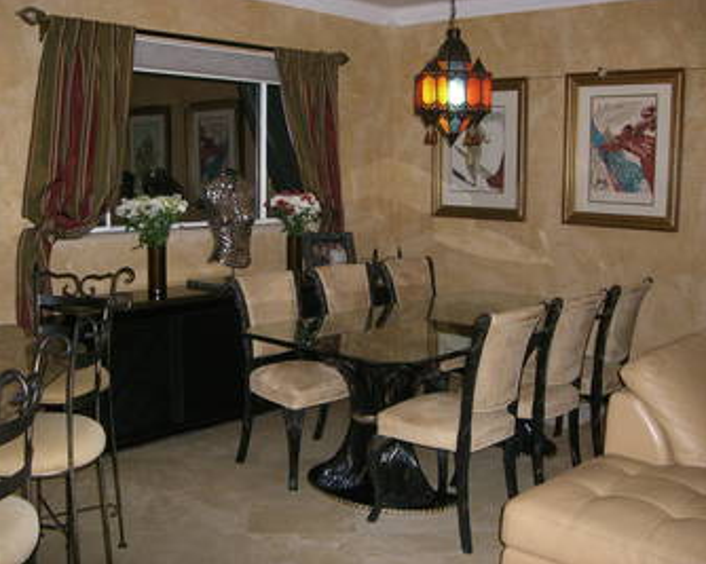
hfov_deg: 45.8
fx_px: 836
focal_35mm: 40
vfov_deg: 37.3
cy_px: 281
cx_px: 345
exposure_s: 1/60
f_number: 2.7
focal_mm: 6.2
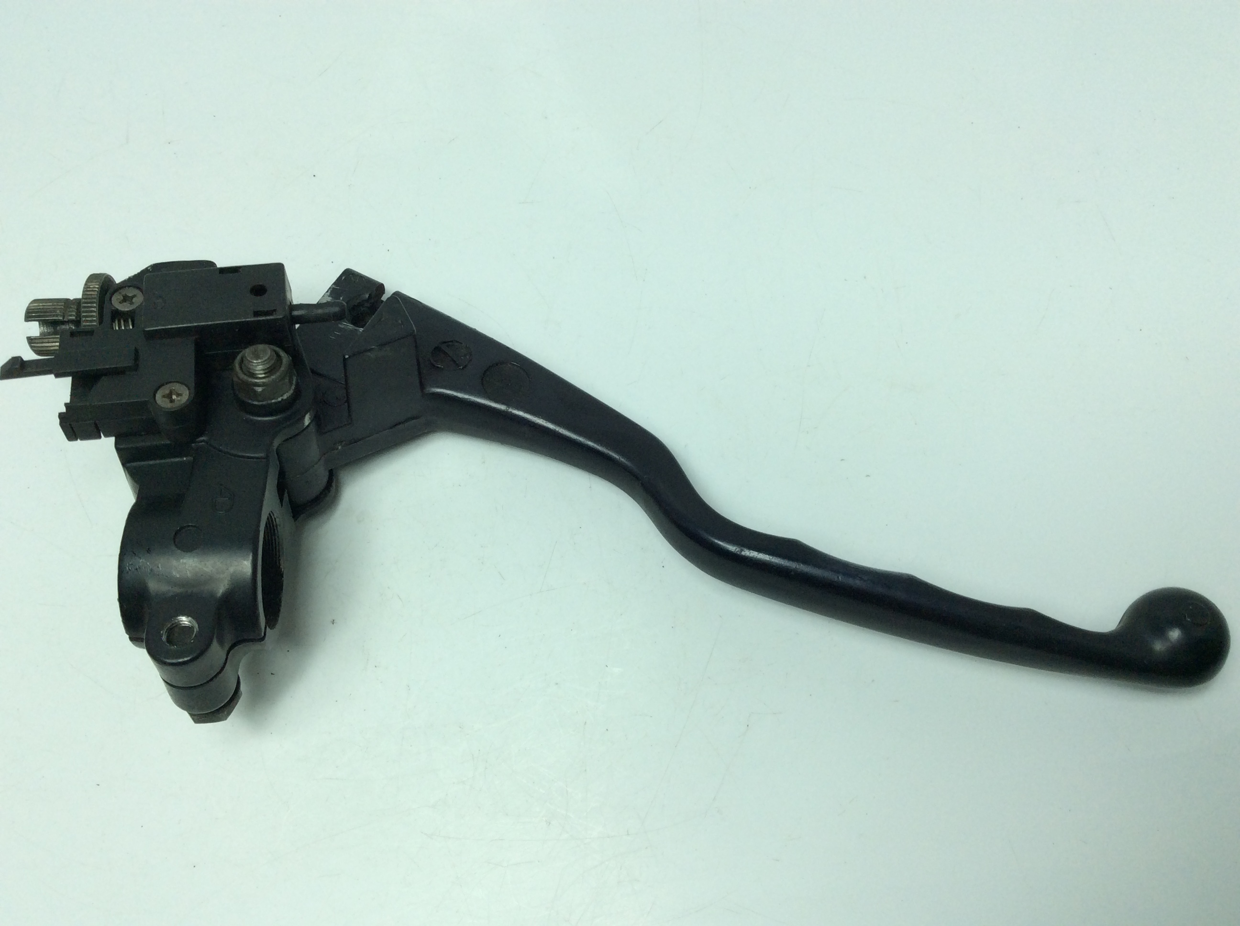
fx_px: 1145
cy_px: 463
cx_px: 620
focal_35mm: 32
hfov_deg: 56.9
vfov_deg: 44.1
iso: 32
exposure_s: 1/550
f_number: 2.4
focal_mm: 3.3
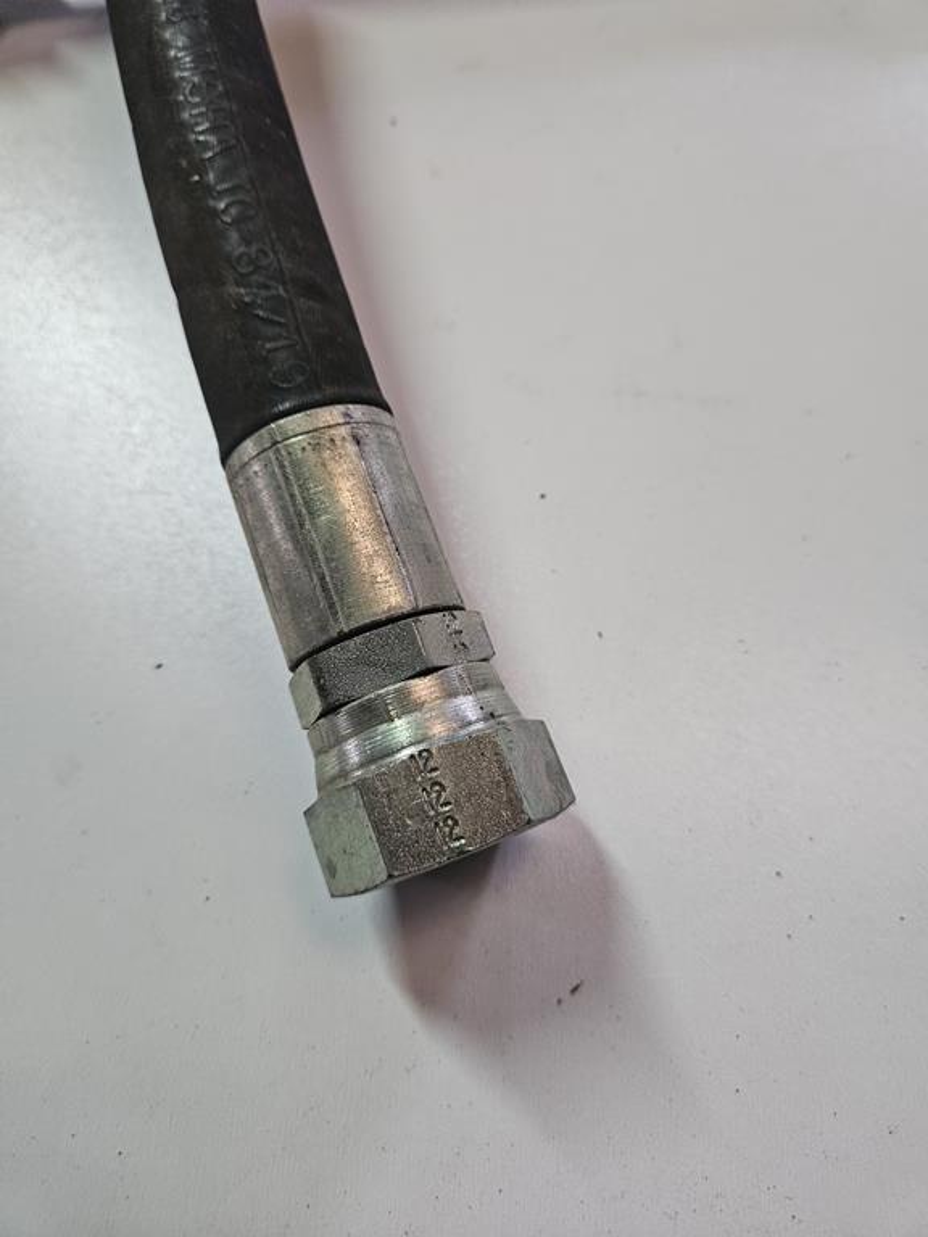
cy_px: 618
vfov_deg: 73.9
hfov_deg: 58.9
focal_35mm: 23
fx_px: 822
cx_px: 464
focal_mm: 5.4
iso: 320
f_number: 1.8
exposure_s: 1/100
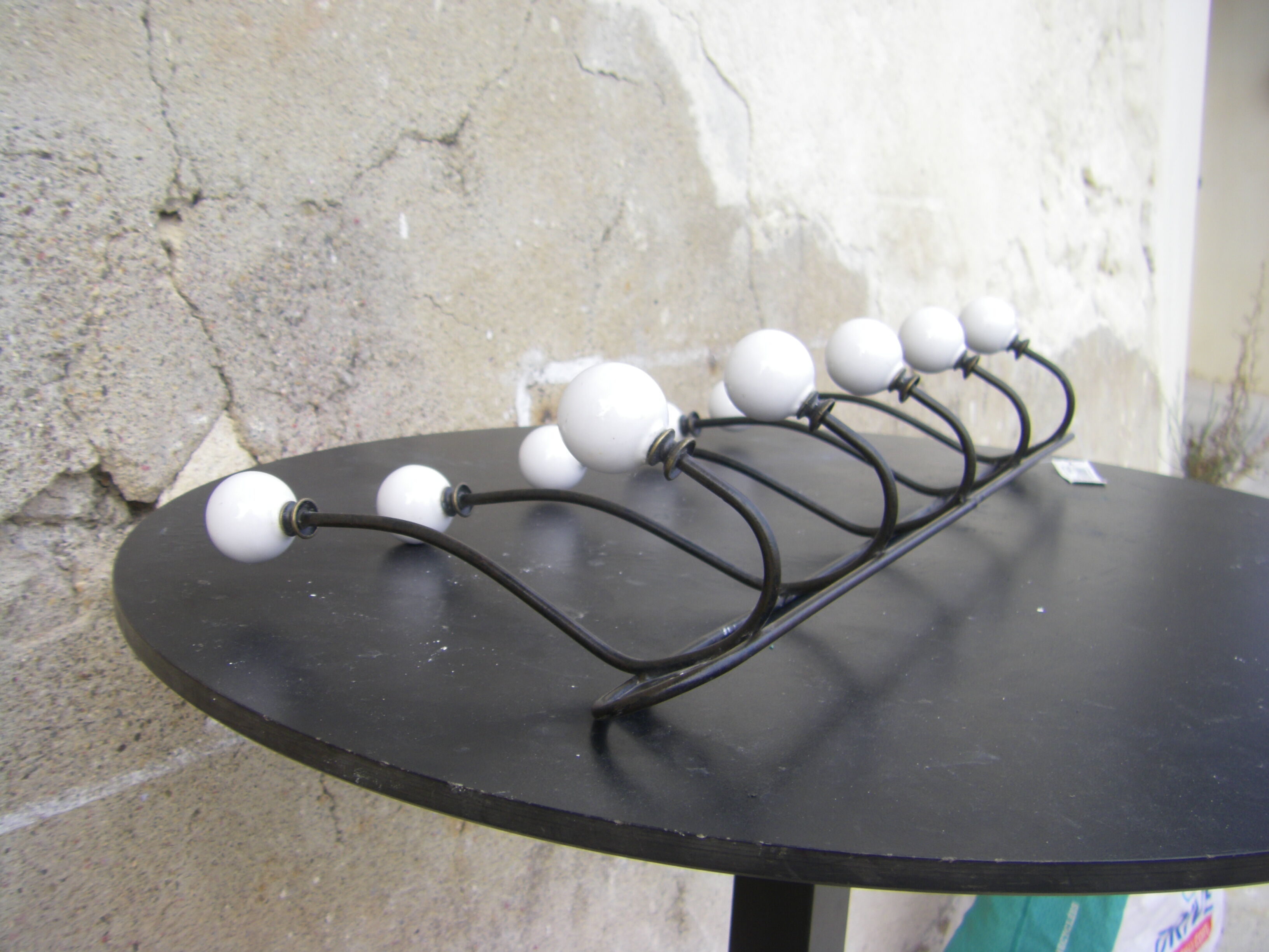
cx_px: 634
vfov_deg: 37.7
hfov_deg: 49.0
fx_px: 1393
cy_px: 476
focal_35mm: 38
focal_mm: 6.3
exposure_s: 1/60
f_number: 3.5
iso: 64
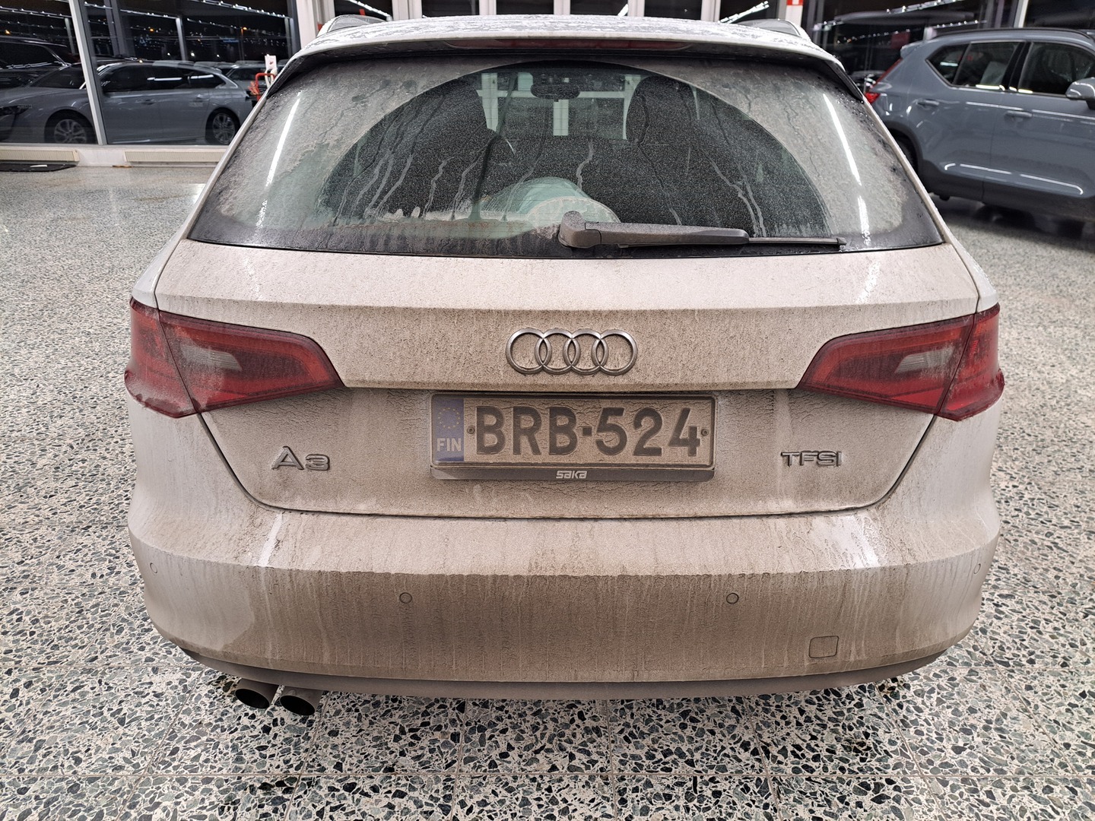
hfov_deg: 71.6
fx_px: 759
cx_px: 548
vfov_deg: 56.8
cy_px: 410
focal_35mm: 24
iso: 125
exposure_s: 1/50
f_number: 1.8
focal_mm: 5.23
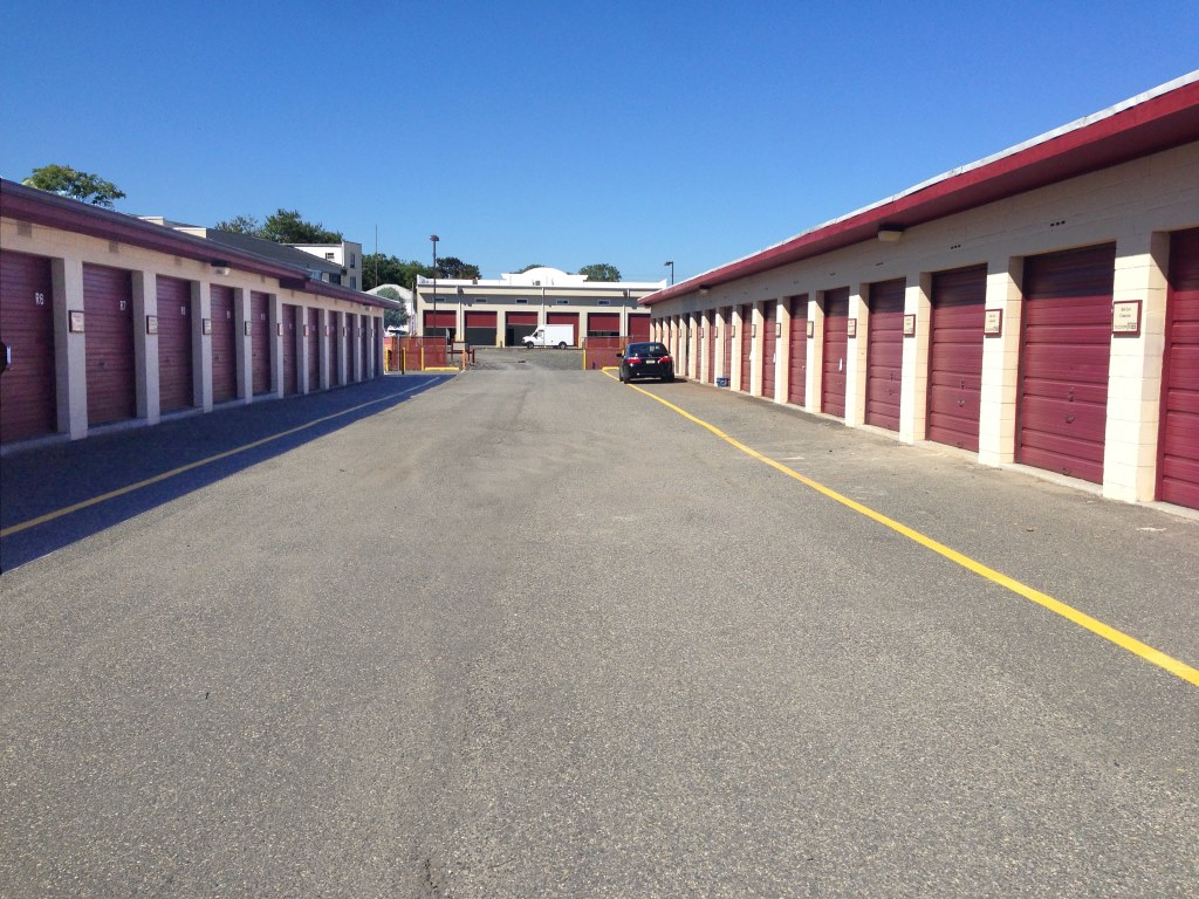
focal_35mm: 33
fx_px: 1143
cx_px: 600
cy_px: 450
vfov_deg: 42.9
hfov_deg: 55.4
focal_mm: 4.12
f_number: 2.4
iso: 50
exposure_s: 1/1748
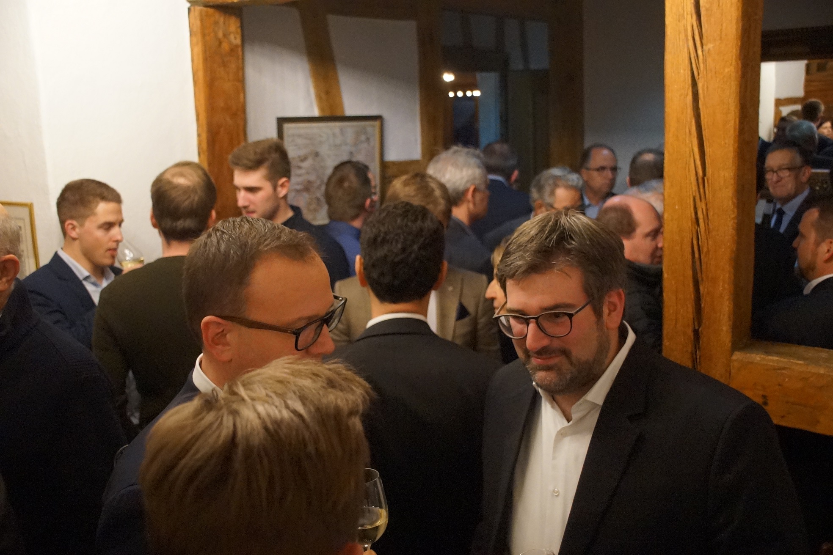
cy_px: 278
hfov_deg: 49.6
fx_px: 902
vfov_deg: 34.2
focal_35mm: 39
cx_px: 416
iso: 6400
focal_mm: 26
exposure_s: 1/160
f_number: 4
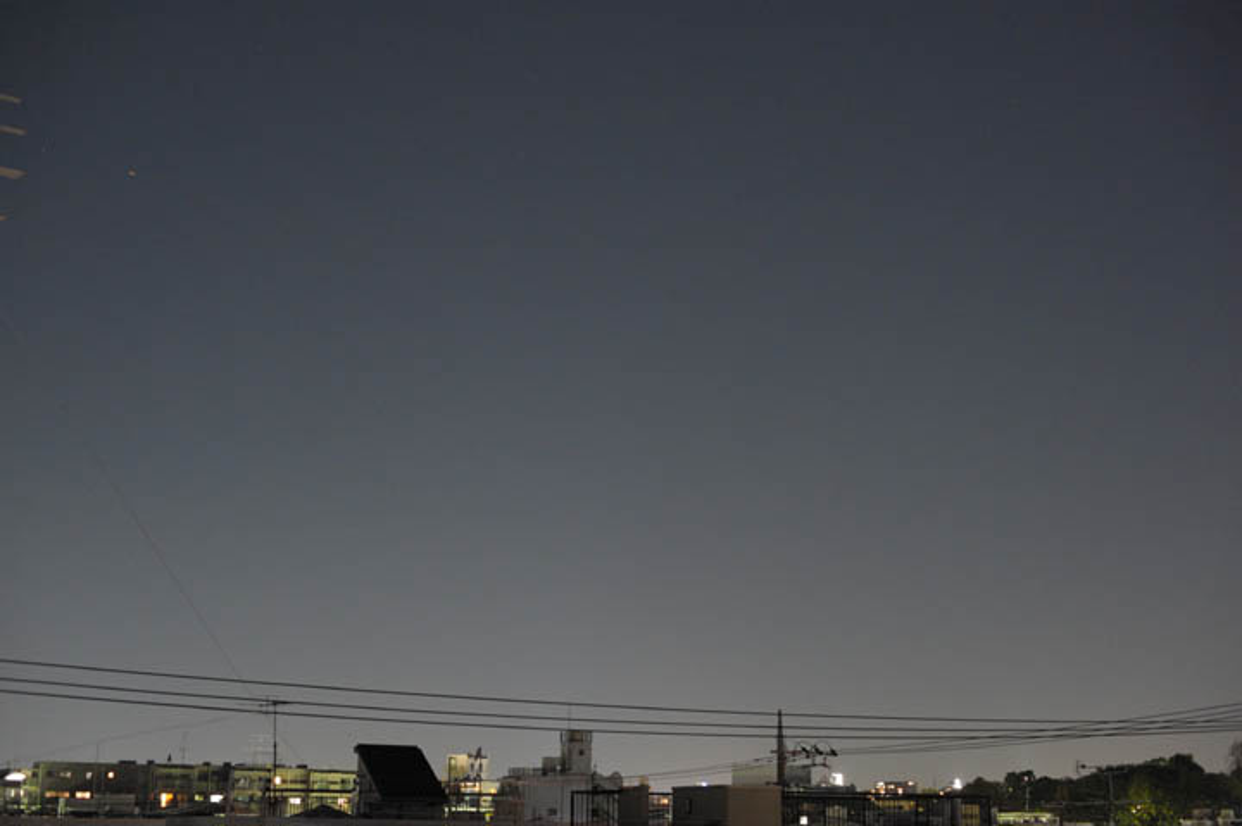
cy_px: 413
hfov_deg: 39.6
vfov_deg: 27.0
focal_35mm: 50
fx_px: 1724
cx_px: 621
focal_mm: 50
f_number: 4
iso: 3200
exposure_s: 1/3
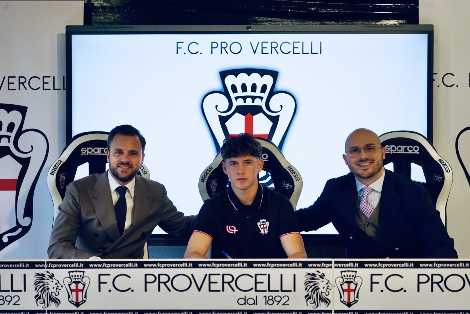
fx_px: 915
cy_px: 157
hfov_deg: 28.8
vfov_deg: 19.5
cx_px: 235
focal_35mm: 70
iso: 640
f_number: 5.6
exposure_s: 1/80
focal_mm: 70
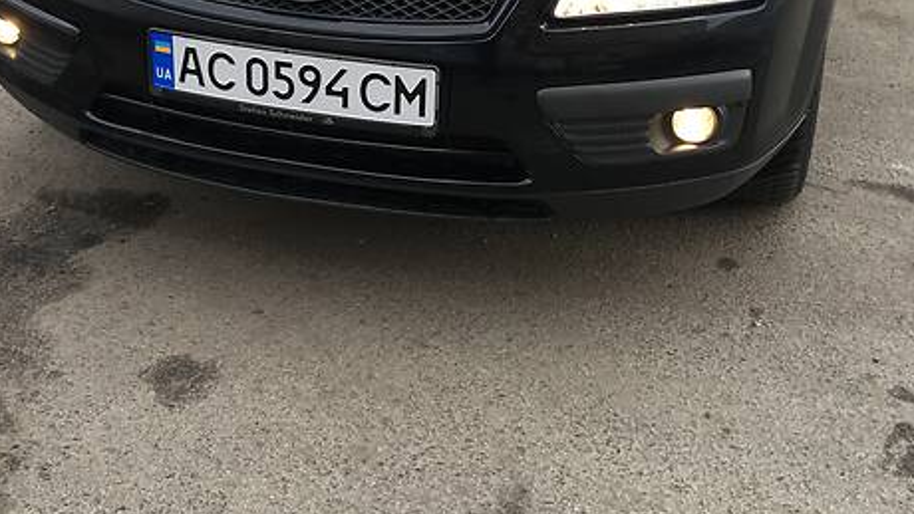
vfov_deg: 21.4
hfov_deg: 37.5
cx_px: 328
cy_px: 52
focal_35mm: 55
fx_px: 1333
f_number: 2.2
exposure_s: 1/102
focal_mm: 4.2
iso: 25
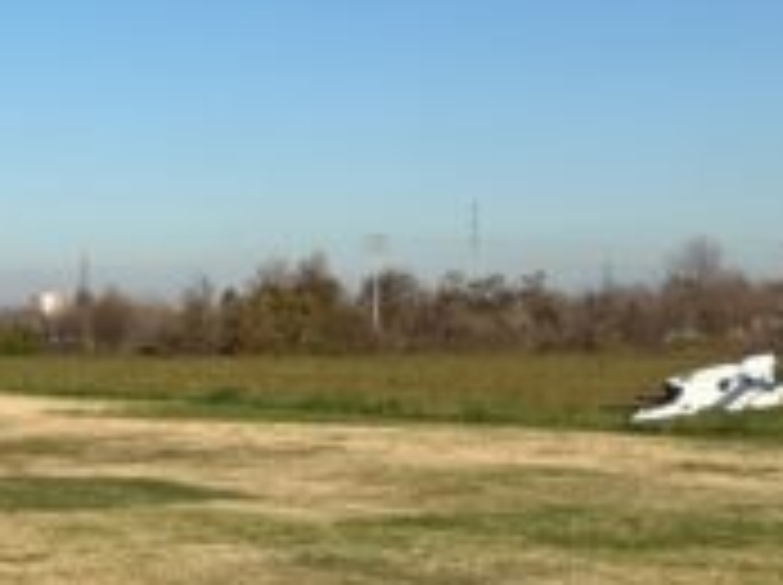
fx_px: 2078
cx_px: -133
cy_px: 423
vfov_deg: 16.0
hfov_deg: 20.1
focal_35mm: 92
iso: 80
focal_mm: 6.76
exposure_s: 1/4975
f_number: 1.78
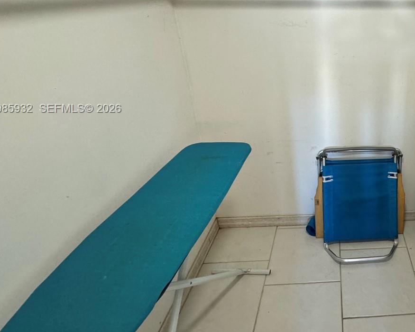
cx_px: 353
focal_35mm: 25
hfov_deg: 60.4
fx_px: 307
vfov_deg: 55.5
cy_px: 109
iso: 320
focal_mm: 2.22
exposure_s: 1/60
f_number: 2.2
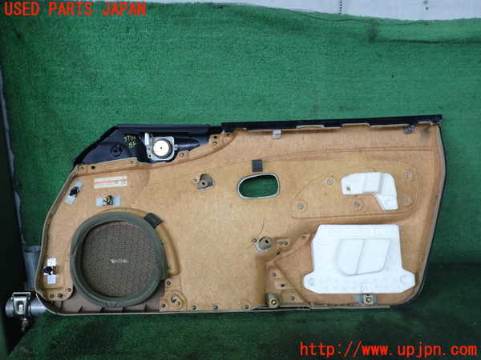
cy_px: 180
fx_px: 417
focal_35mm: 30
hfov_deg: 60.0
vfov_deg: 46.8
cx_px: 240
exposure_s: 1/80
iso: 200
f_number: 2.3
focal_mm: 5.4
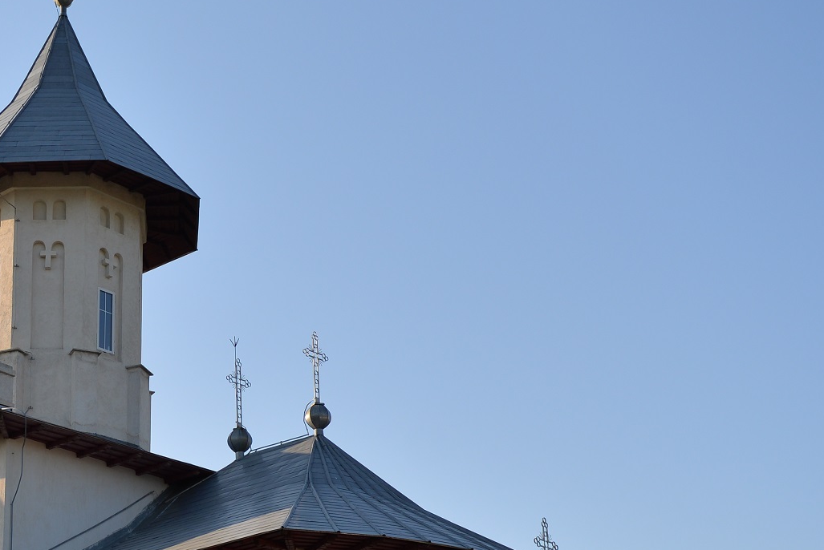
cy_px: 428
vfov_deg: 18.1
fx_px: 1718
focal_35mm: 75
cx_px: 100
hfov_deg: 26.2
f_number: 2.8
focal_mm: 32
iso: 200
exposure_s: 1/2500
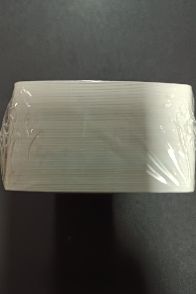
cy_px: 150
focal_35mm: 26
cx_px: 101
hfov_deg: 49.5
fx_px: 212
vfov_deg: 69.4
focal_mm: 5.31
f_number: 1.7
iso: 749
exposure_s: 1/50
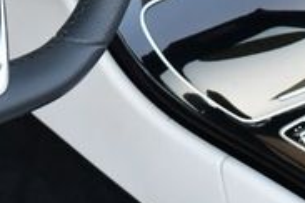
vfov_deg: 7.7
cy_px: -129
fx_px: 1483
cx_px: 25
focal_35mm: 175
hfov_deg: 11.7
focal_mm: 25
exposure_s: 1/250
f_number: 4
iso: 720
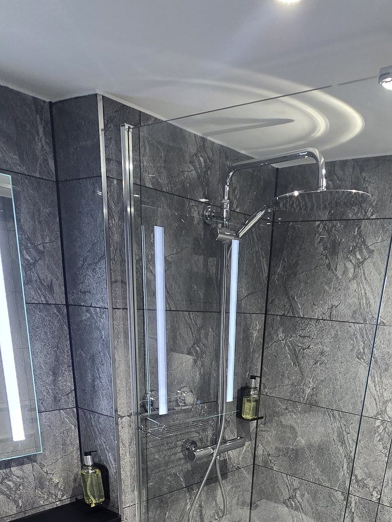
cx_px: 247
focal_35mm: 29
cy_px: 521
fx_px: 438
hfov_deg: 47.8
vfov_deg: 50.1
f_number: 2.2
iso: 100
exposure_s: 1/50
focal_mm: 2.2
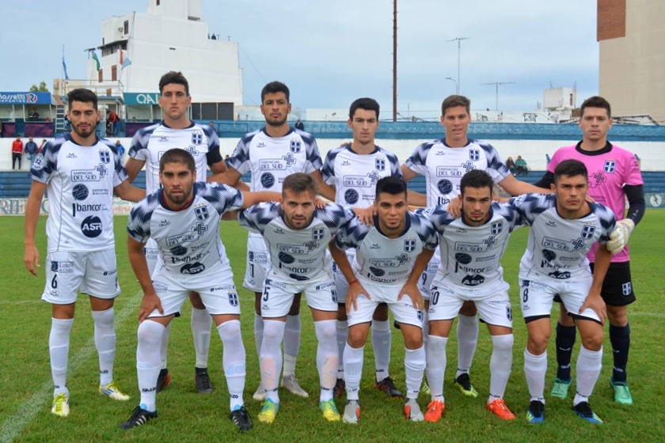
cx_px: 332
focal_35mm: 39
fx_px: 720
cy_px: 222
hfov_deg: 49.6
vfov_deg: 34.2
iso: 250
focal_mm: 26
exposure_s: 1/250
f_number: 6.3
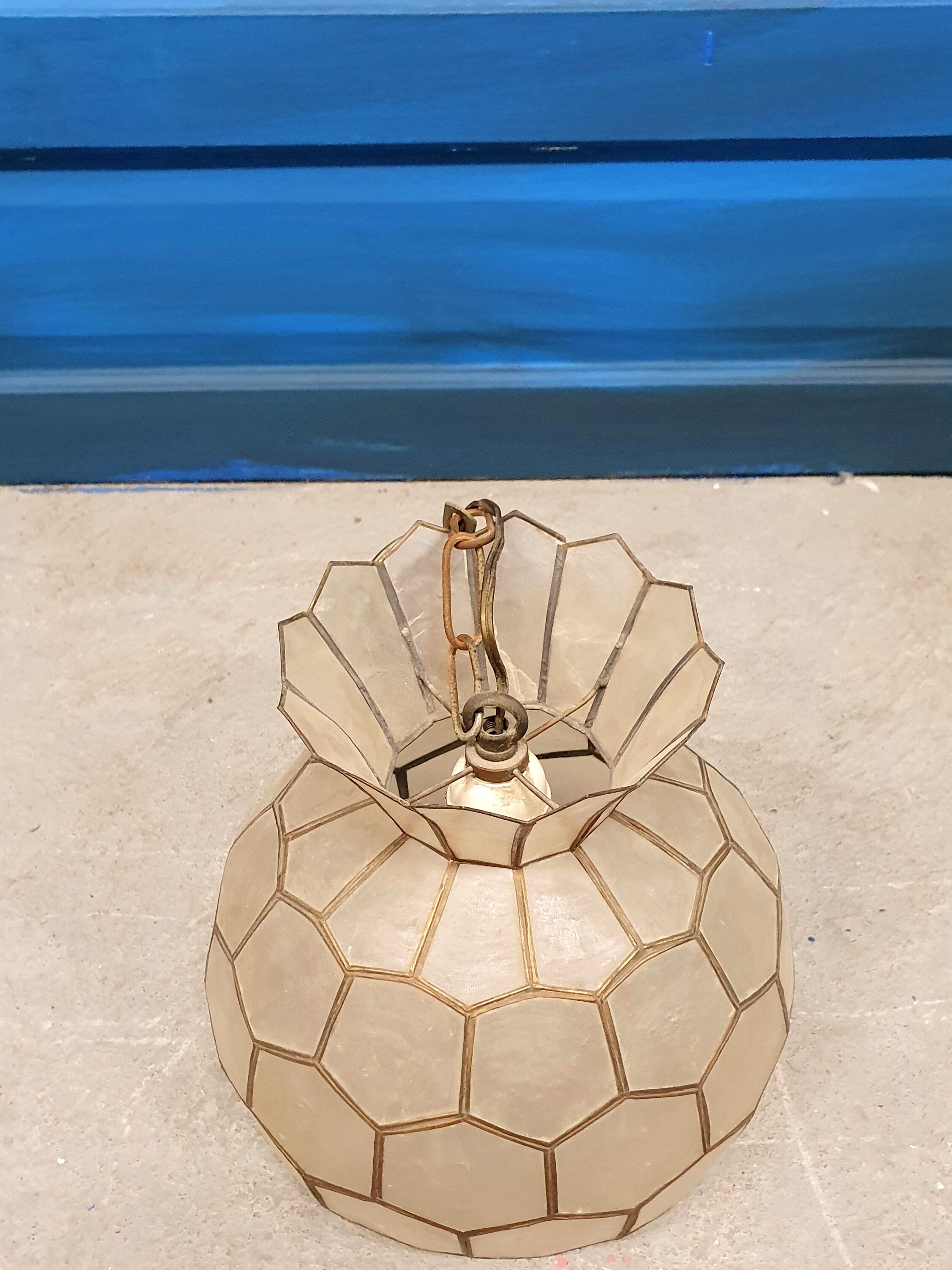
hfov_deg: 40.7
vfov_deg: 51.6
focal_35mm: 35
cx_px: 504
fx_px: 1284
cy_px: 851
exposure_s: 1/50
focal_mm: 4.32
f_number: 2.4
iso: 500
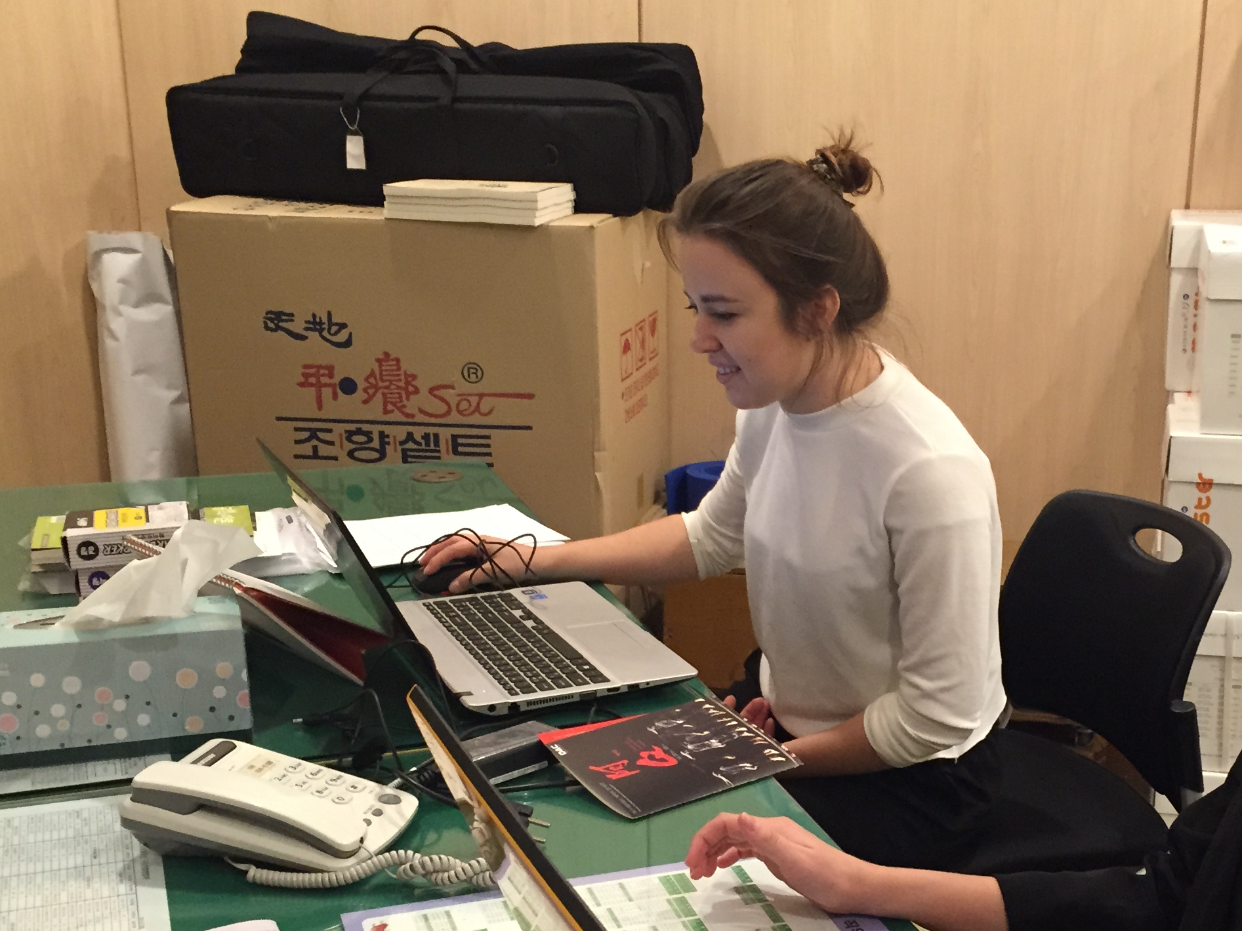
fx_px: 1794
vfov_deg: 28.9
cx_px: 869
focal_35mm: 50
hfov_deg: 37.6
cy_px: 644
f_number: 2.2
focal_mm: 4.15
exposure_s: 1/30
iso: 250
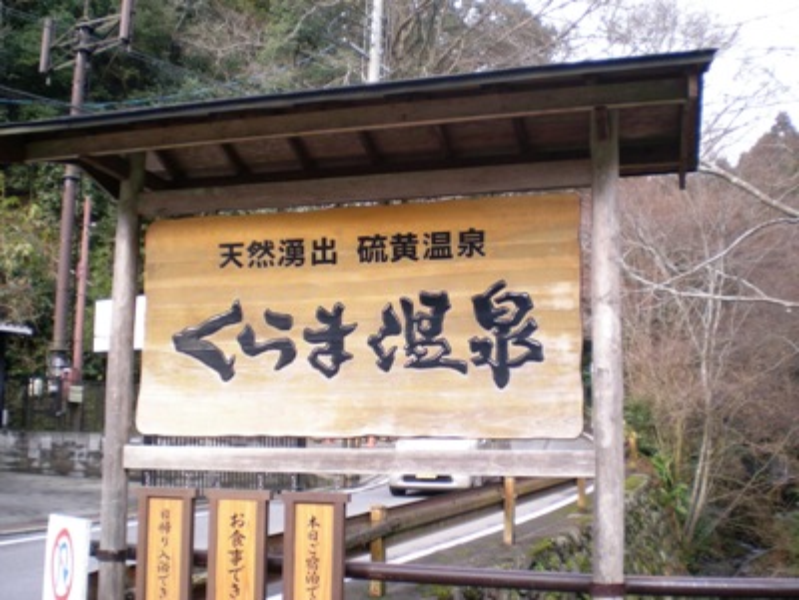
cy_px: 300
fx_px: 877
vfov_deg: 37.7
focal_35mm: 38
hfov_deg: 49.0
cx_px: 400
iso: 78
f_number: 3.1
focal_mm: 6.3
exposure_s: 1/56.8
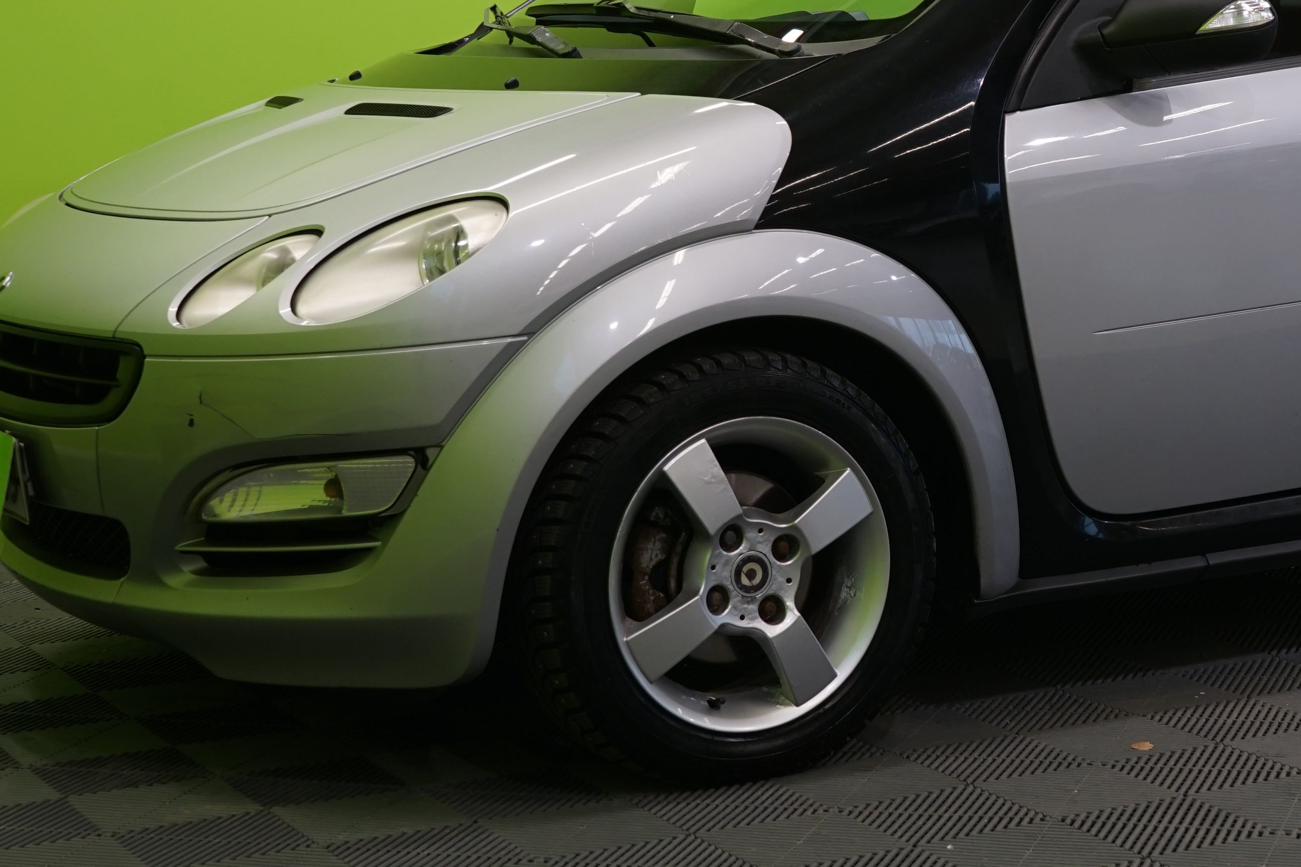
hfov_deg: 25.0
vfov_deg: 17.0
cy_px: 204
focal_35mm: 80
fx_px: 2891
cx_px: 1000
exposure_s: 1/30
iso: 400
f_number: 6.3
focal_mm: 35
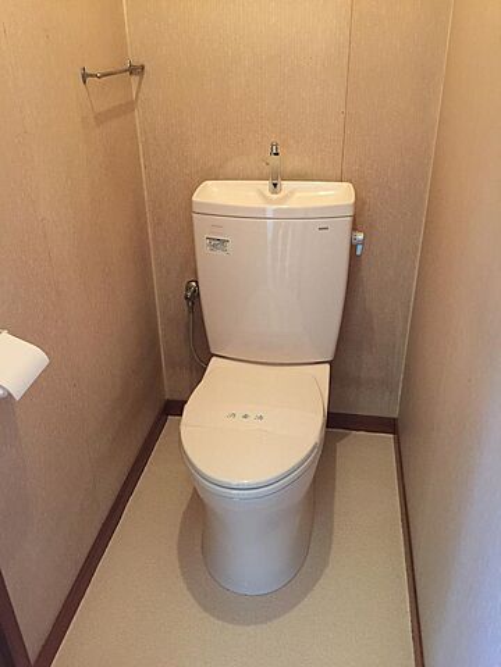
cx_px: 250
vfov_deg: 61.7
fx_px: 560
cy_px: 334
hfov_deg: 48.2
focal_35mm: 29
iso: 160
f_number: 2.2
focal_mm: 4.15
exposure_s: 1/17
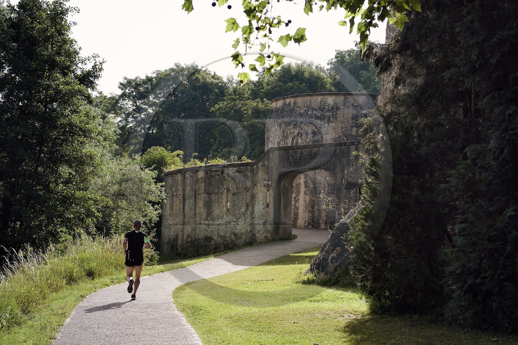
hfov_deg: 28.8
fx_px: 1007
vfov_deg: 19.4
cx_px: 259
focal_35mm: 70
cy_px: 172
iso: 200
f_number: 5.6
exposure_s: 1/250
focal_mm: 70
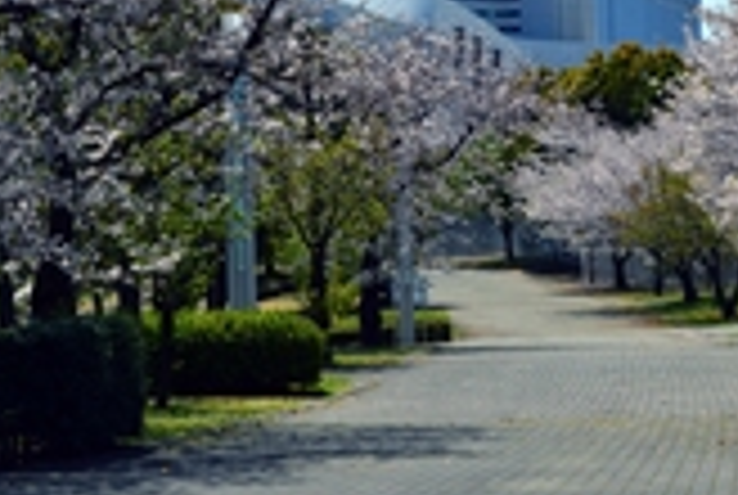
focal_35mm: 117
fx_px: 2403
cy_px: 119
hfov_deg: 17.3
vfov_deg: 11.7
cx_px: 594
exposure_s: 1/500
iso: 400
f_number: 11
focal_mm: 48
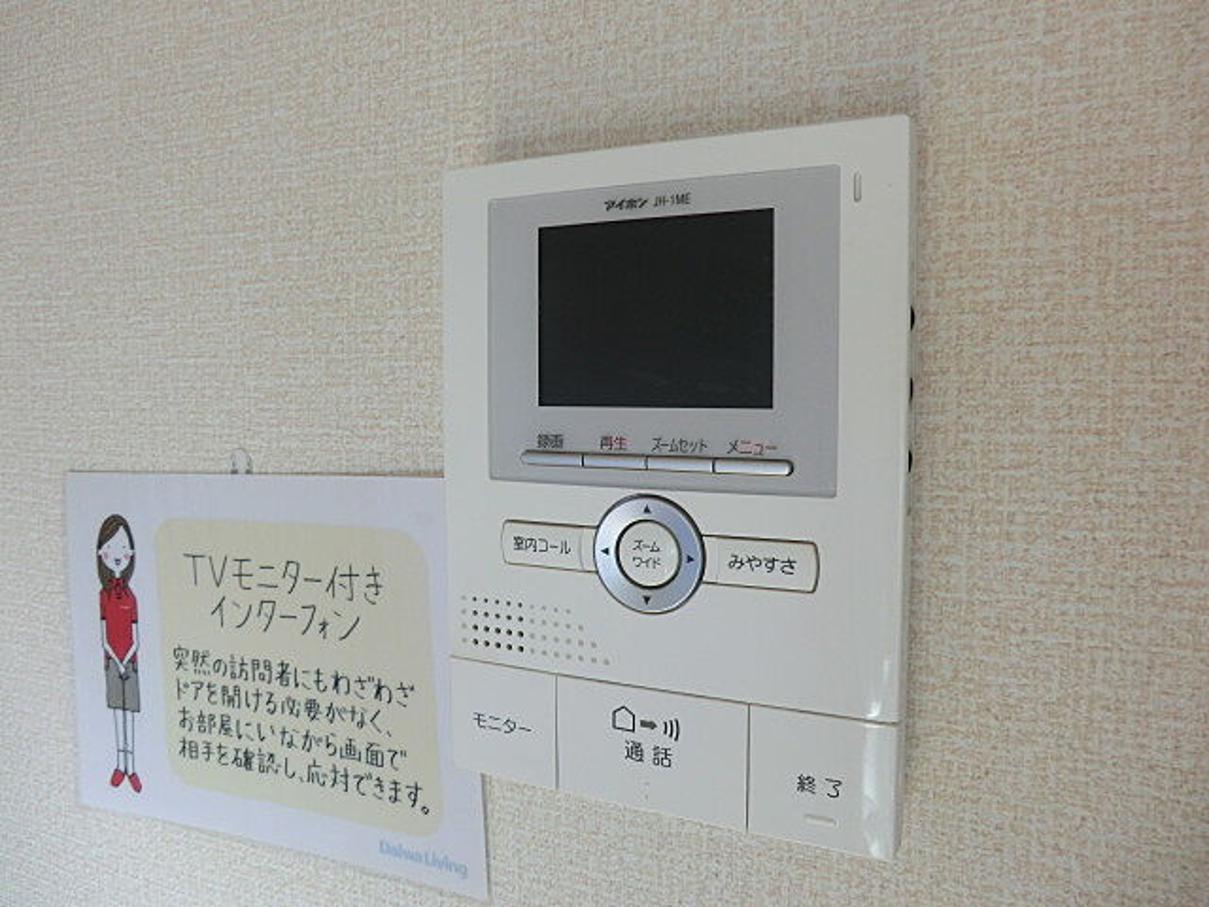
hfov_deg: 71.6
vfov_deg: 56.8
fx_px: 838
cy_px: 454
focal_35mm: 24
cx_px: 604
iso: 80
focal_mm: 4.3
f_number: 3.2
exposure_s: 1/60
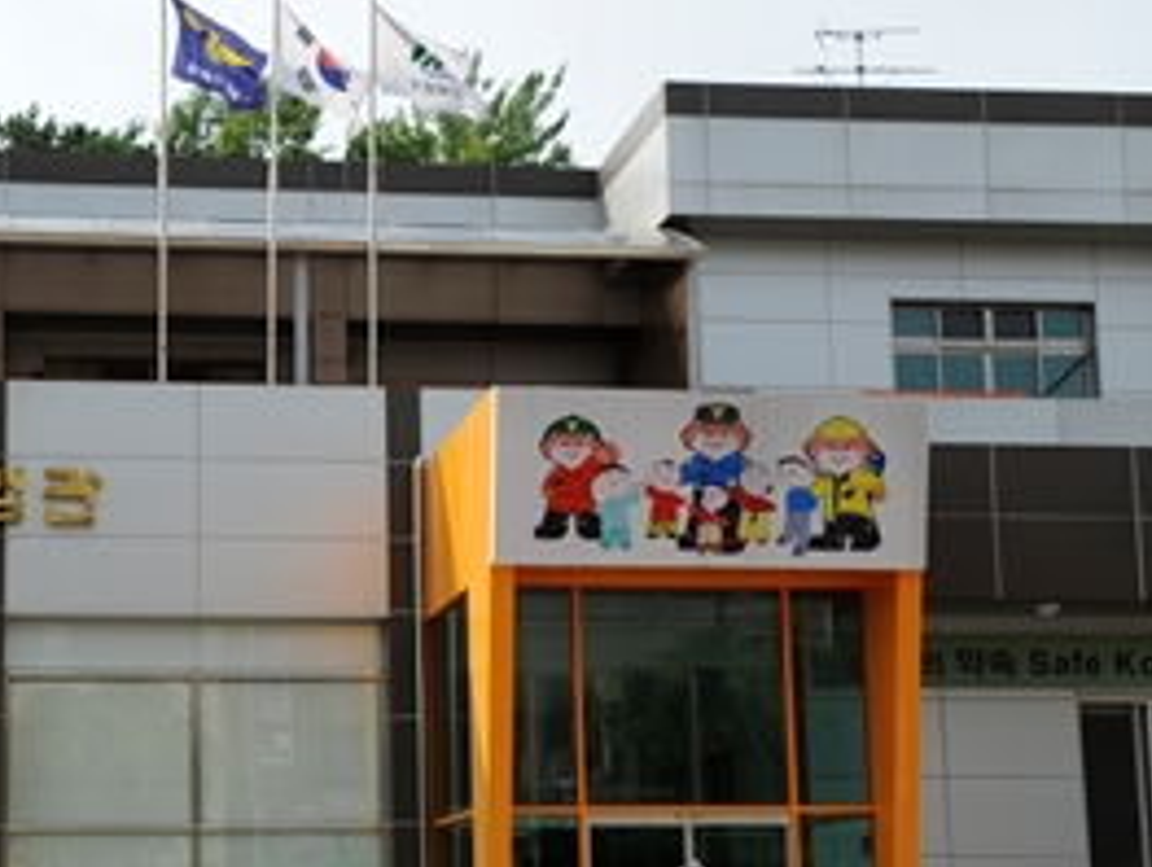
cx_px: 298
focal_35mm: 73
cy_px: 550
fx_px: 2433
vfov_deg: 20.2
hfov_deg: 26.3
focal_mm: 40
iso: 400
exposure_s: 1/400
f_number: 11
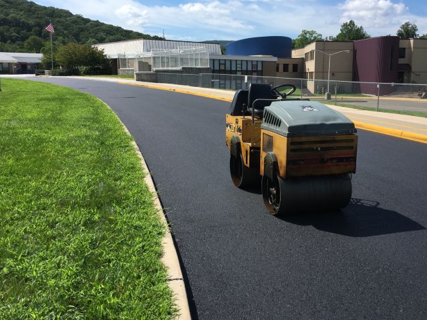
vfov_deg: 40.6
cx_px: 236
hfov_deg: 52.5
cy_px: 138
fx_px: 432
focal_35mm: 35
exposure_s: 1/1923
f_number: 2.2
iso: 25
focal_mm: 4.15
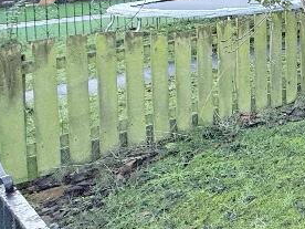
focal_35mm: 52
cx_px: 548
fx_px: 458
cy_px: -34
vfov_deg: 25.6
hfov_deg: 22.2
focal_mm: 2.22
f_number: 2.2
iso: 64
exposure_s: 1/99
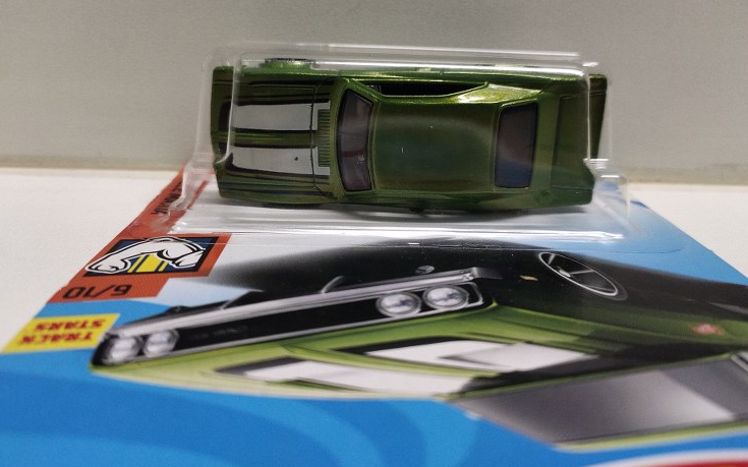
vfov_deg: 41.6
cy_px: 179
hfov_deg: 62.9
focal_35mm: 30
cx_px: 386
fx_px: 611
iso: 1234
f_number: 1.79
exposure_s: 1/50
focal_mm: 4.74
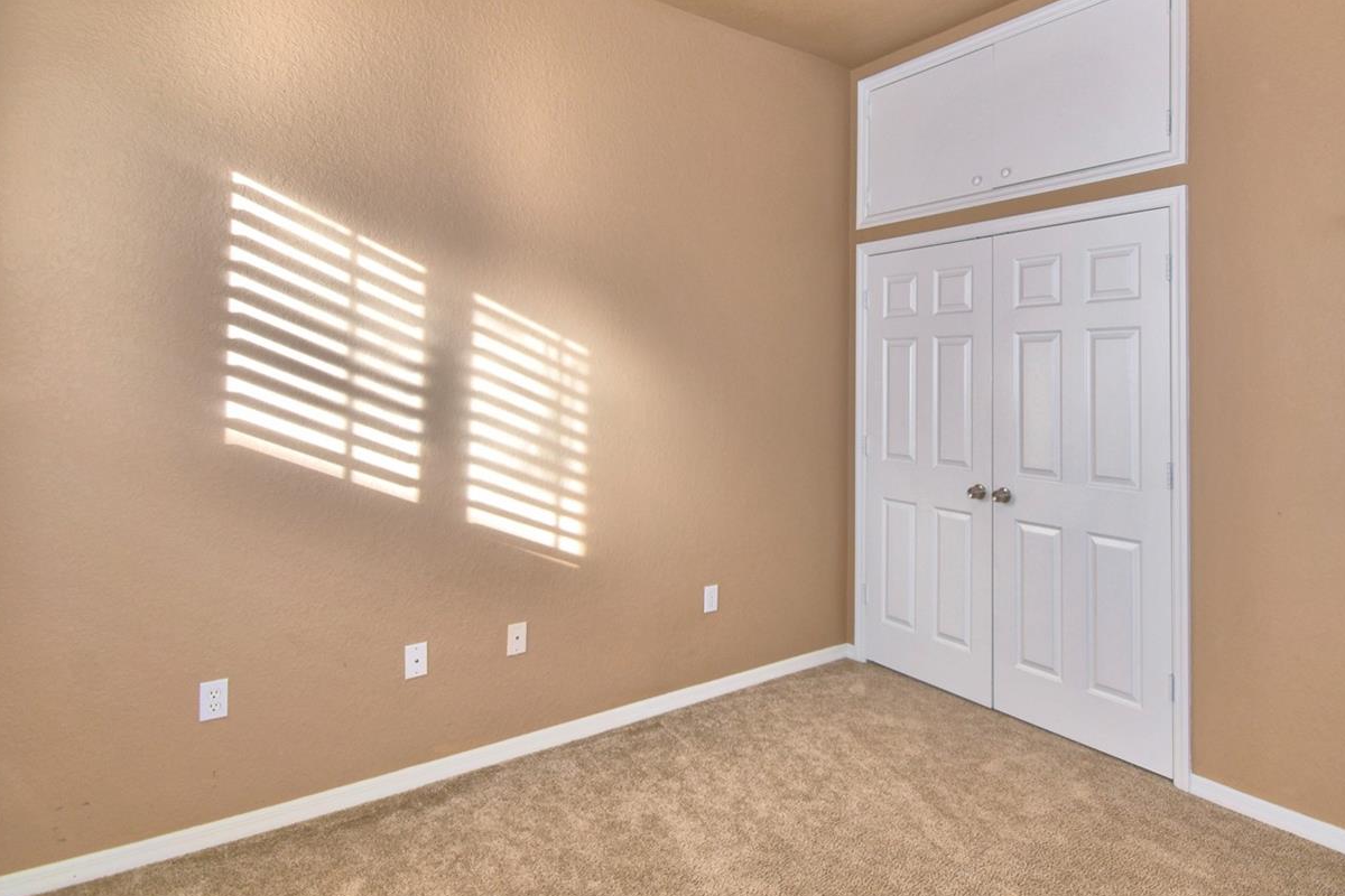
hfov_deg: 82.9
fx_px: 747
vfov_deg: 61.4
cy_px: 362
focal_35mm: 20
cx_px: 811
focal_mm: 10
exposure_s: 1/80
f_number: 4.5
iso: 100
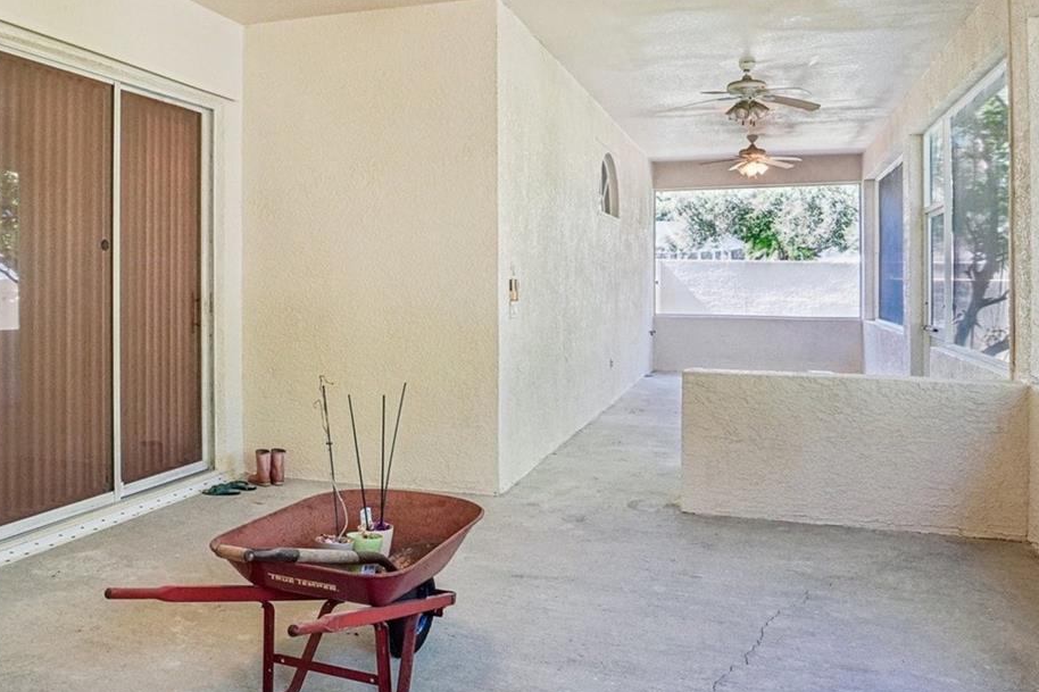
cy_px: 312
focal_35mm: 29
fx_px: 833
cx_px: 493
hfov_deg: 63.9
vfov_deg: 45.1
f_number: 8
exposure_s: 1/30
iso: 640
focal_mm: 11
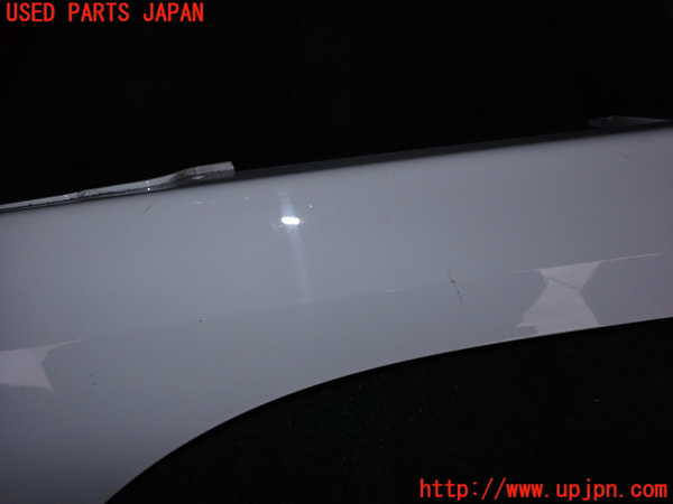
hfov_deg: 69.4
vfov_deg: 54.9
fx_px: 486
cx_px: 336
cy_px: 252
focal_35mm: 25
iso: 400
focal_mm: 4.5
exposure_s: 1/100
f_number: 8
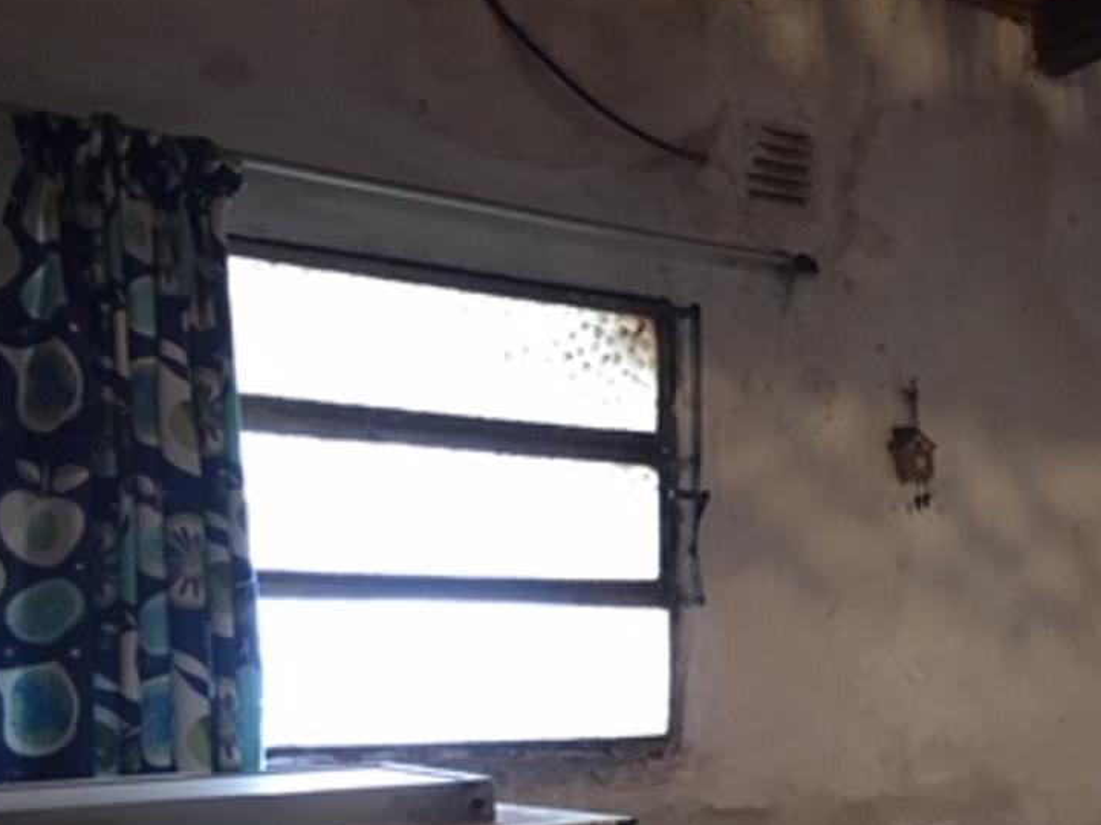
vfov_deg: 24.8
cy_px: 668
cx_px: 957
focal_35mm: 58
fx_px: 1845
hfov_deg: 31.9
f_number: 2.2
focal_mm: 4.15
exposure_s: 1/33
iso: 250
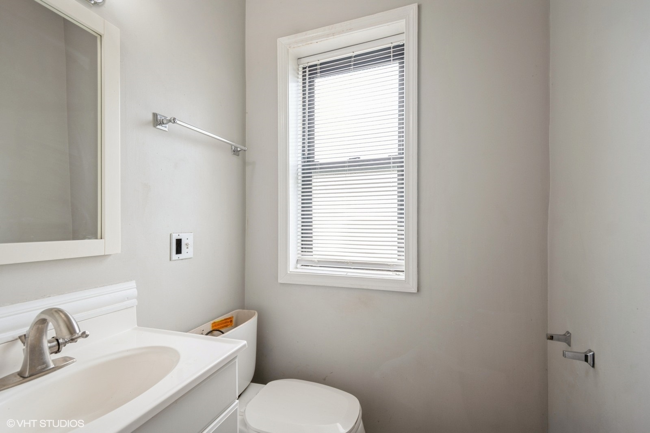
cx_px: 325
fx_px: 271
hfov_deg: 100.4
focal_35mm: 15
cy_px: 216
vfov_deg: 77.3
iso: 100
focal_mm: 10
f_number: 5
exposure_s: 1/20
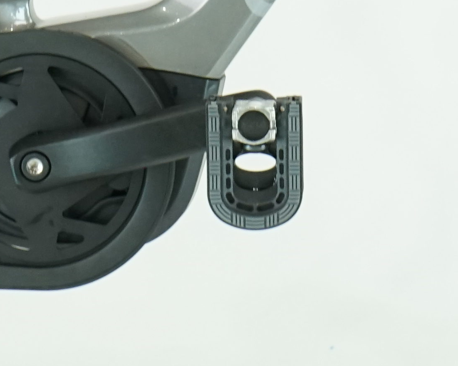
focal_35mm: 307
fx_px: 4160
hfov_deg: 6.3
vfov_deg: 5.0
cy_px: -252
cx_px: 178
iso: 1600
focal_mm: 60
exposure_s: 1/200
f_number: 5.6
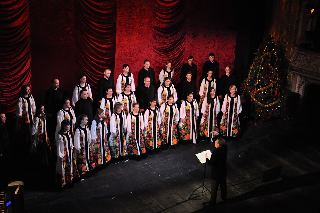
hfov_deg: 35.3
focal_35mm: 57
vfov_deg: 24.0
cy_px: 99
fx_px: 503
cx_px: 163
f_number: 4.5
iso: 1600
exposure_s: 1/30
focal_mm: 35
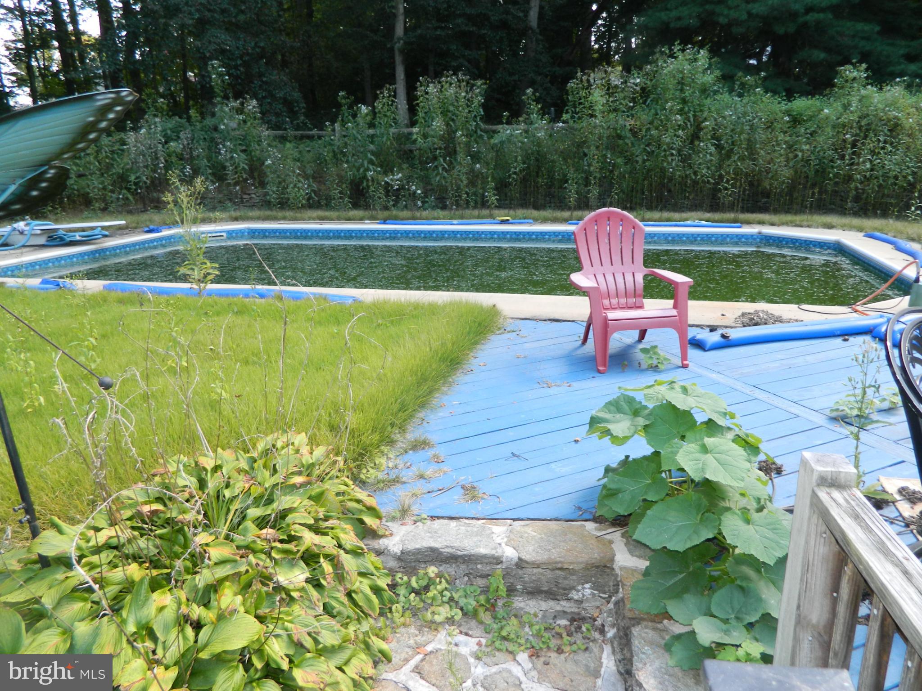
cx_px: 461
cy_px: 346
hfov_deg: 69.4
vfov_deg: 54.9
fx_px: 666
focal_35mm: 25
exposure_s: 1/125
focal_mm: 4.5
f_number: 3.1
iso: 110
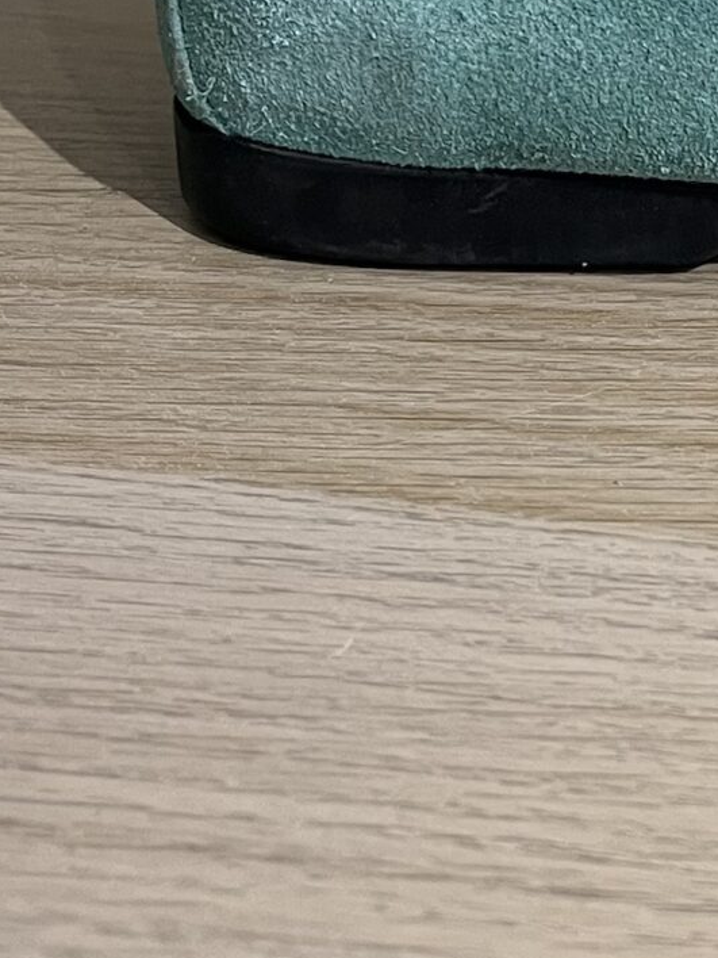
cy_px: -39
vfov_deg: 20.1
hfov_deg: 14.5
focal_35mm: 94
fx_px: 2600
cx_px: 1113
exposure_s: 1/50
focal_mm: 5.1
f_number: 1.6
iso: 100
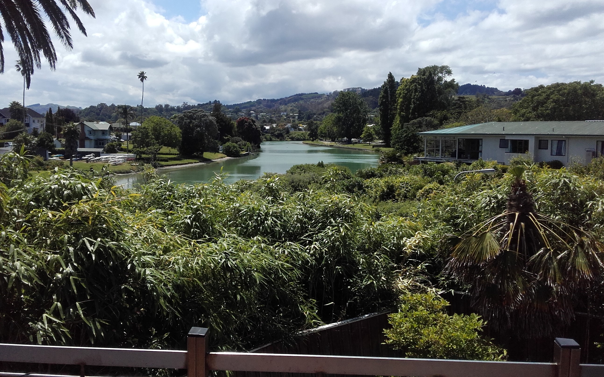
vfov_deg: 38.3
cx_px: 303
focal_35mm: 33
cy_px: 163
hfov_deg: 58.1
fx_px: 543
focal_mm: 3.31
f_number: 2.2
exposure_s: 1/1820
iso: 50
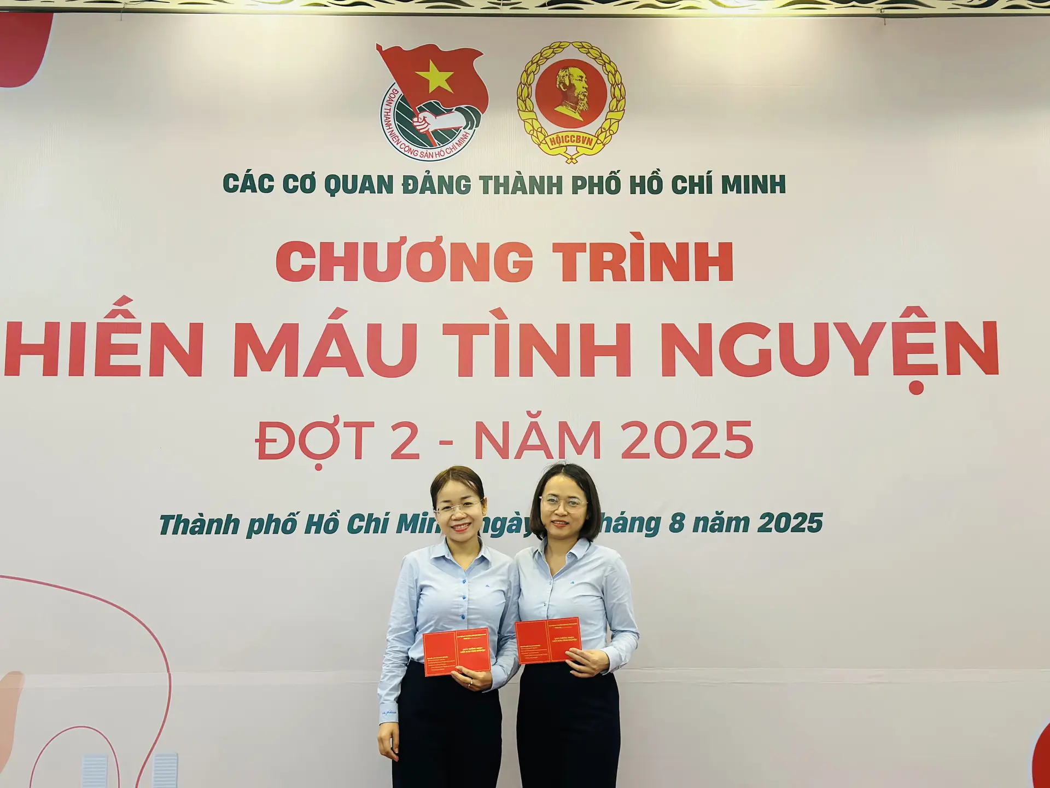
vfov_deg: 30.3
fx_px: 1456
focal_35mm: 48
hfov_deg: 39.7
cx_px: 525
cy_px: 394
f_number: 1.78
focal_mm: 6.86
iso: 160
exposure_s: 1/50
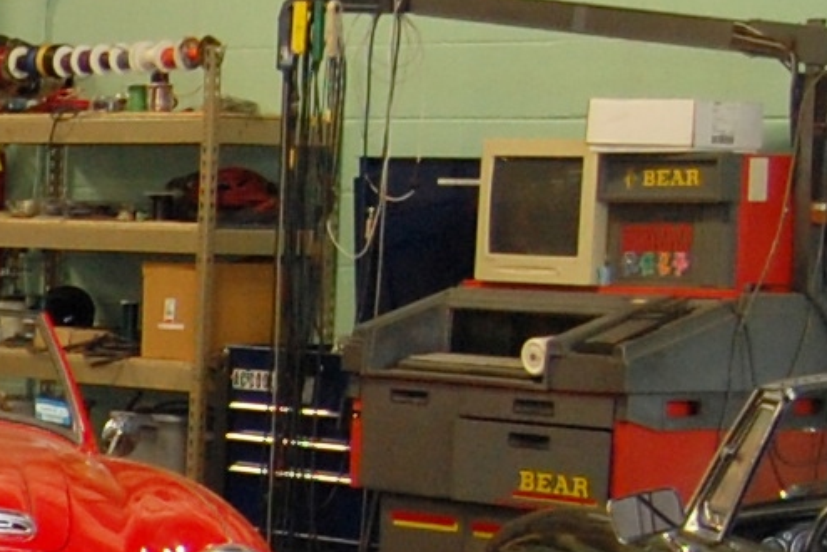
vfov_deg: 8.3
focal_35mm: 164
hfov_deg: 11.1
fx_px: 3767
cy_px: 719
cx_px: -931
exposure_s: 1/80
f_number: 3.5
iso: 400
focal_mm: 18
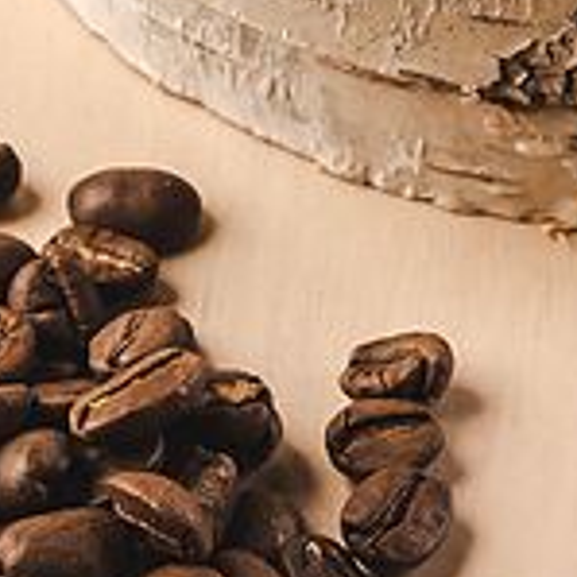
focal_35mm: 585
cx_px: 515
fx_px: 11032
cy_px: -416
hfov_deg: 3.0
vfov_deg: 3.0
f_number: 9
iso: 640
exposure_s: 1/160
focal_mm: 79
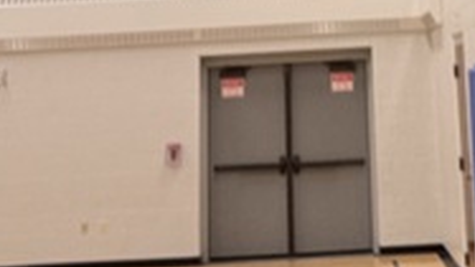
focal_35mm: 112
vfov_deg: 9.5
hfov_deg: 18.9
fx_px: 1410
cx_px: 394
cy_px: -389
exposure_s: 1/120
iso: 160
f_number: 1.78
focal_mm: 6.76
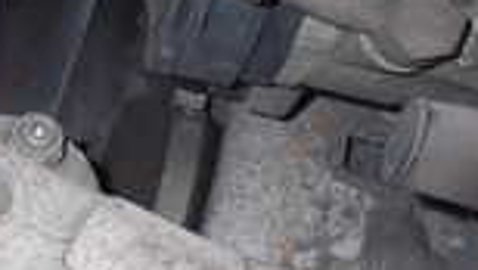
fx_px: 1345
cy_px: 189
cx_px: -348
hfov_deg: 17.1
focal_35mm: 106
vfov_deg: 11.4
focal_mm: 4.5
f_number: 2
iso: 100
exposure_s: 1/60
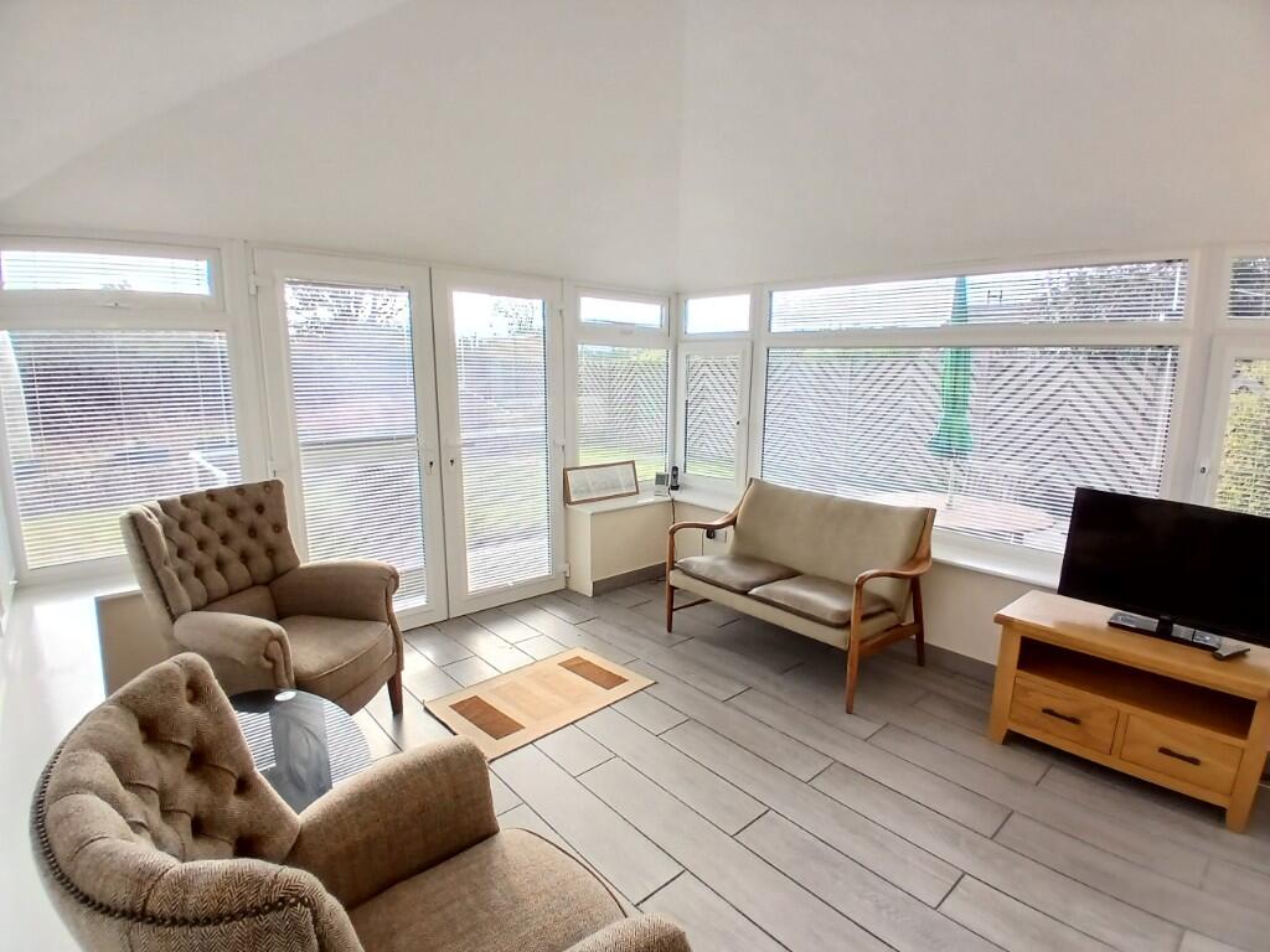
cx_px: 635
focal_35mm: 17
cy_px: 476
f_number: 2.2
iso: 50
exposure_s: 1/118
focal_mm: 1.4
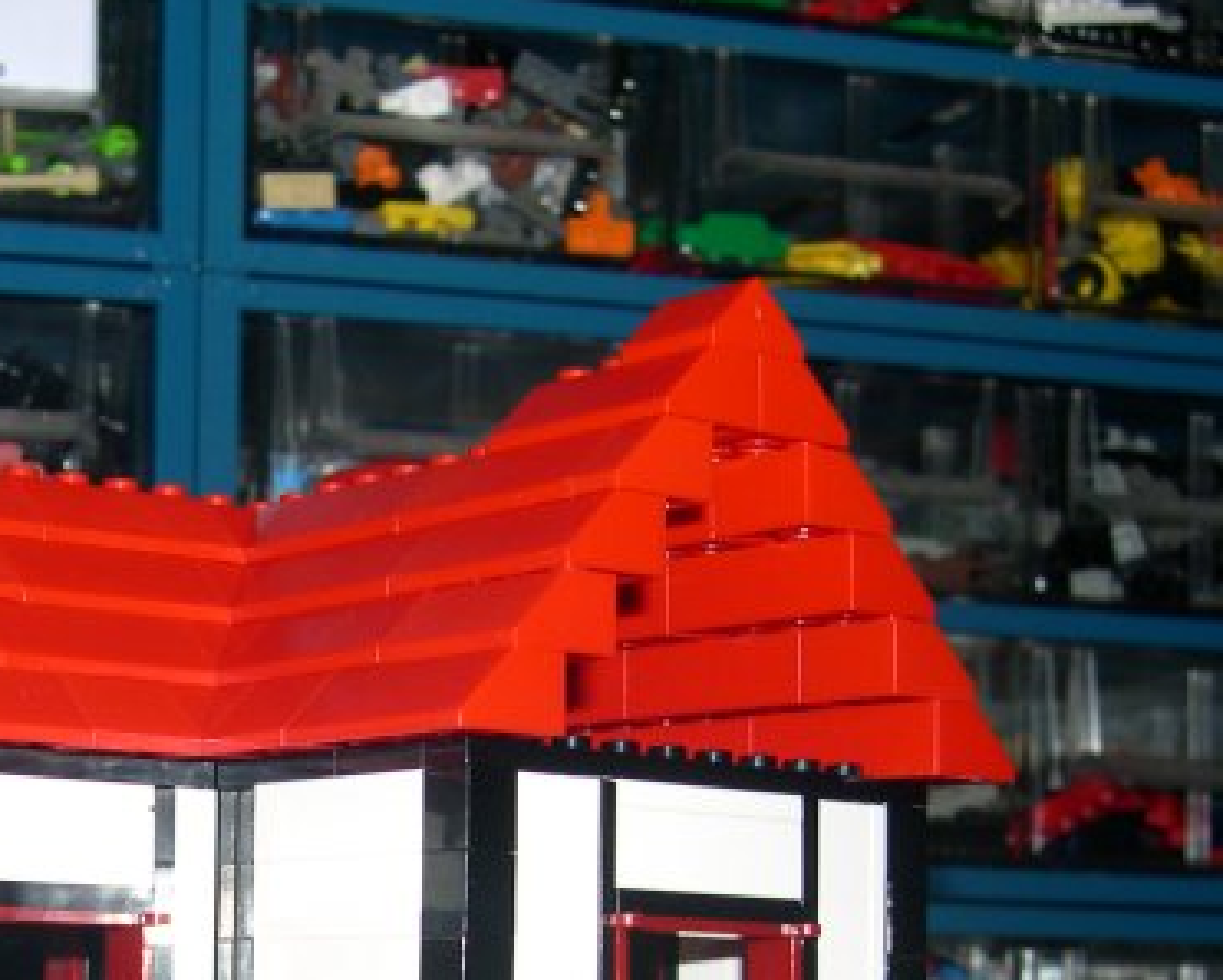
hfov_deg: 23.1
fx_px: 2896
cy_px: 983
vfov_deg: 18.7
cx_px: 69
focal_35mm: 80
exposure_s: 1/60
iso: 100
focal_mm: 8
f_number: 2.8
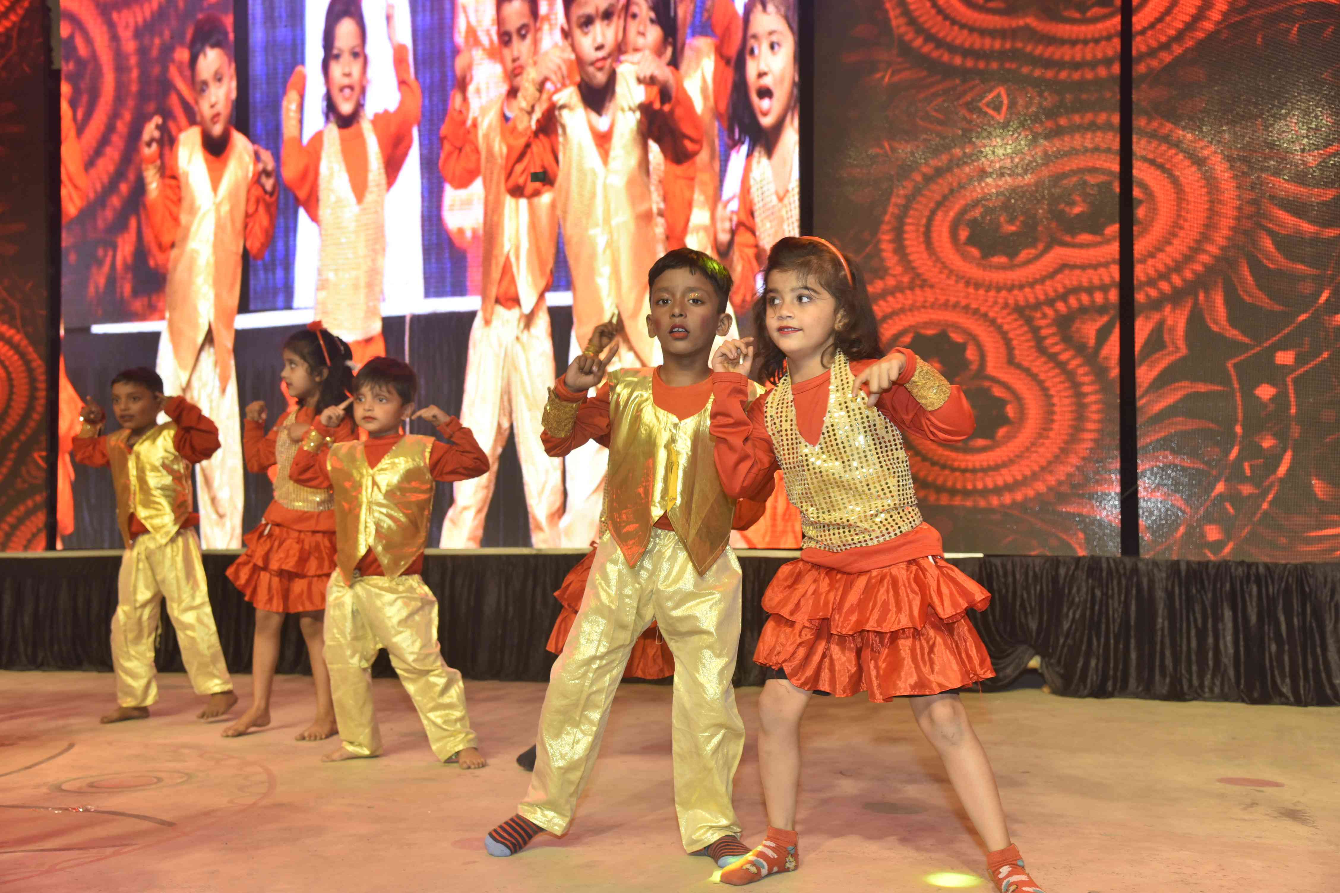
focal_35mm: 40
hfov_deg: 48.5
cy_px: 446
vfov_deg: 33.4
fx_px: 1489
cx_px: 670
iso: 400
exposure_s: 1/160
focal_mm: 40
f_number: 5
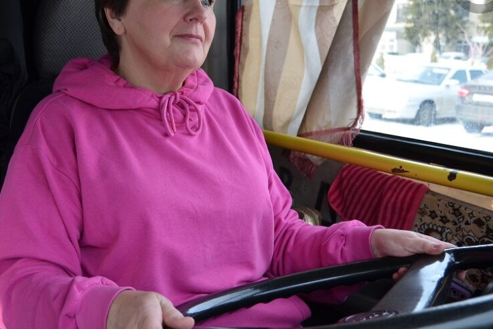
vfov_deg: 30.5
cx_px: 171
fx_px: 603
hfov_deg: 44.0
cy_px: 157
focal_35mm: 44
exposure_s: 1/400
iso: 250
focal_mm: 18
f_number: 4
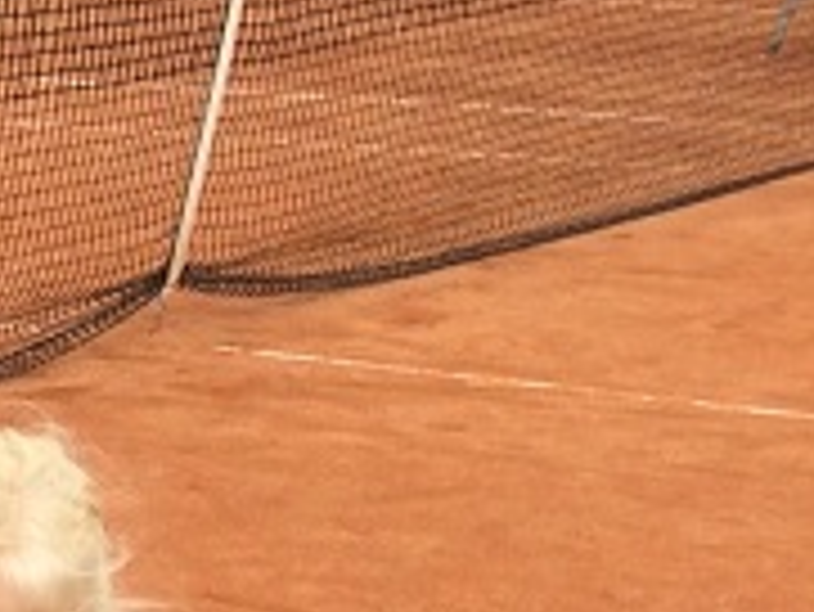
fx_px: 3765
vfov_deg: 9.0
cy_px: 950
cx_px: -1426
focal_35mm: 160
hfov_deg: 10.0
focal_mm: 4.15
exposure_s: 1/838
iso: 32
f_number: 2.2
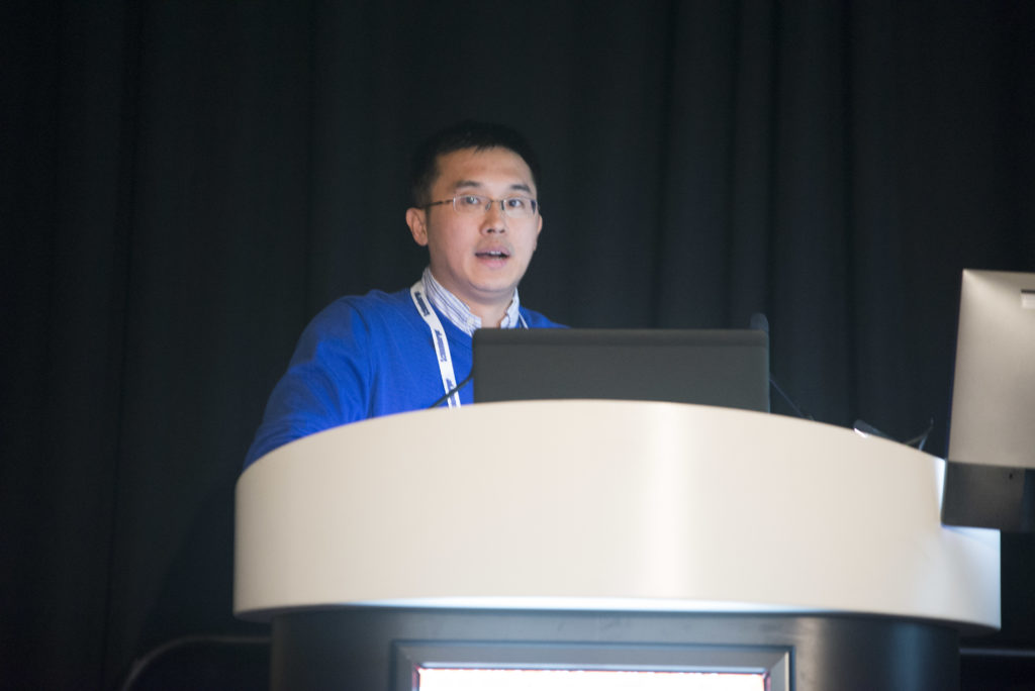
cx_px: 518
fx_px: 5753
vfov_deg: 6.9
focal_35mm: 200
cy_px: 346
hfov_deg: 10.3
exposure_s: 1/25
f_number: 3.2
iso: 4000
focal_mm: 200
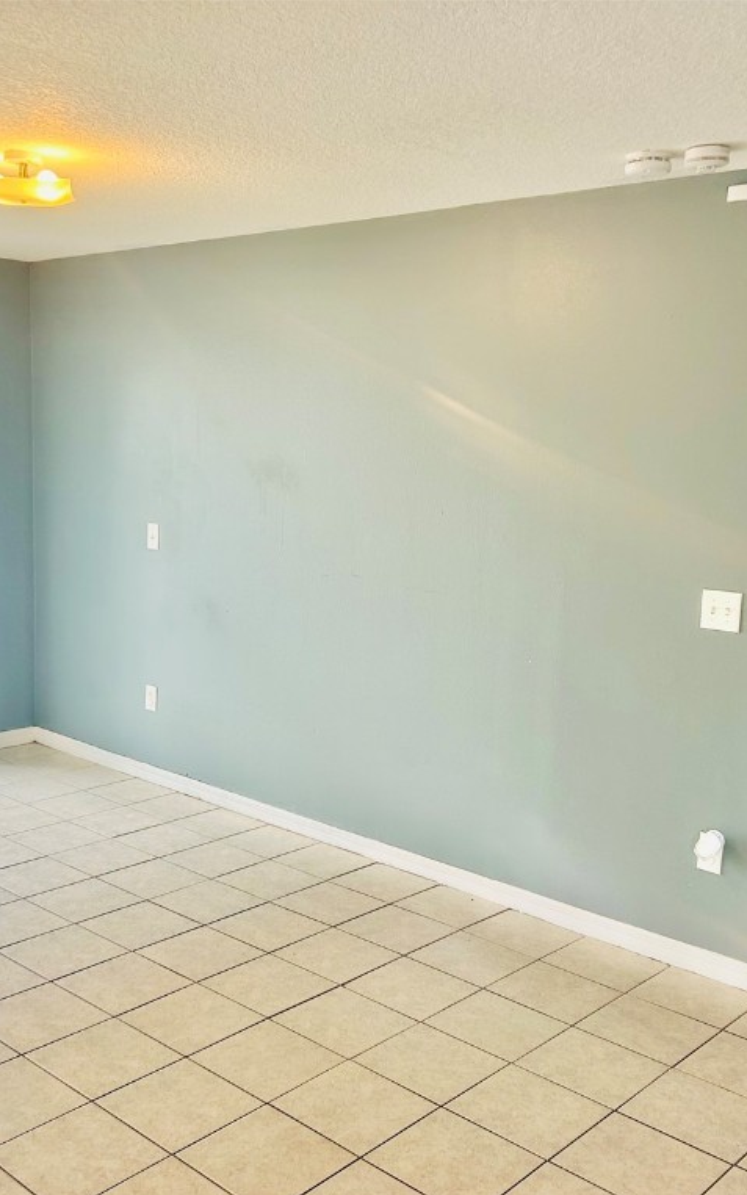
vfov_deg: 52.7
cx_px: 299
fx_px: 1205
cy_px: 600
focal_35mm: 37
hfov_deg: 34.3
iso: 50
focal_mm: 5.7
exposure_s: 1/120
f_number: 1.5
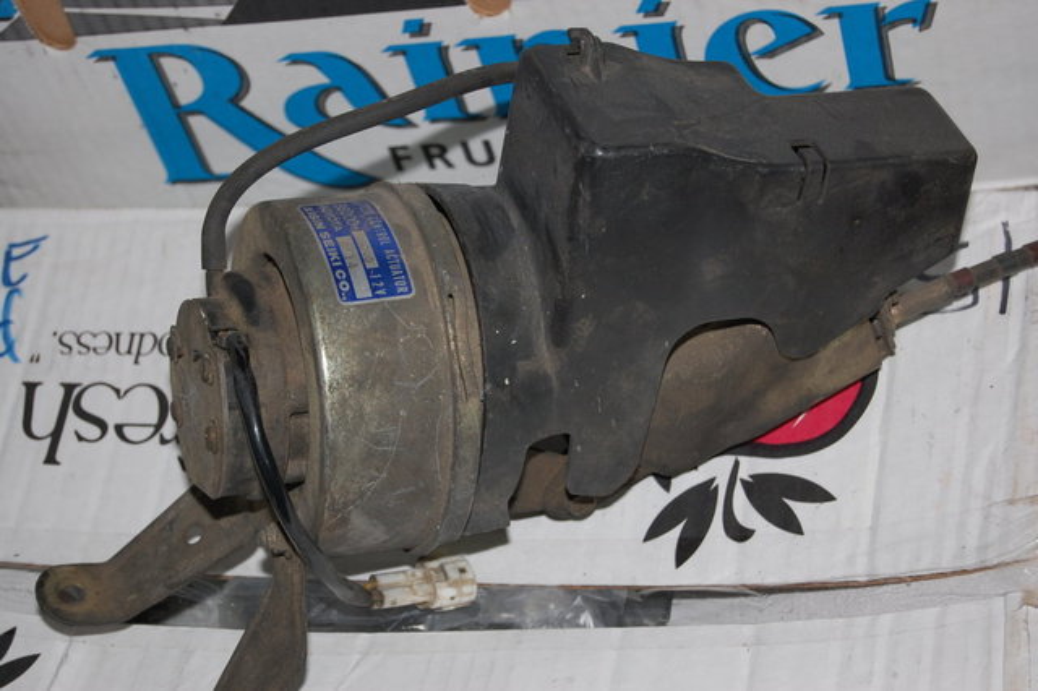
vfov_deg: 16.5
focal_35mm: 82
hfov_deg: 24.6
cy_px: 346
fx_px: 2377
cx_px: 519
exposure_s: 1/60
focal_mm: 55
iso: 400
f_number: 5.6
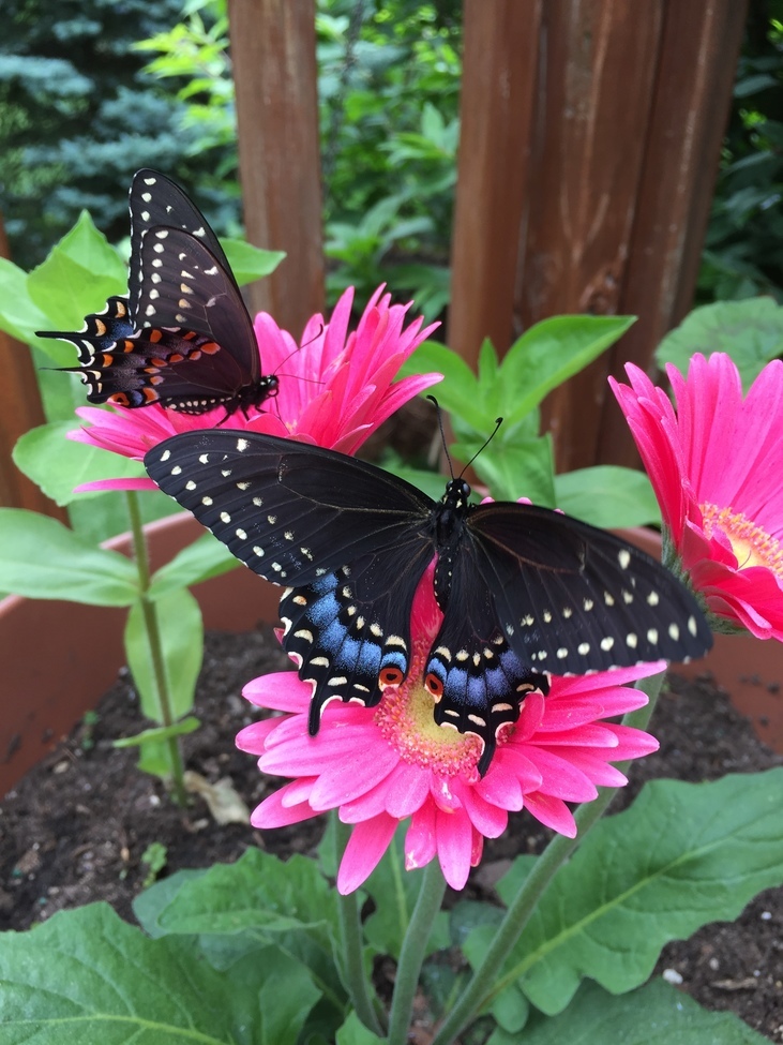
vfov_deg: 61.7
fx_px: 875
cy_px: 522
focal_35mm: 29
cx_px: 392
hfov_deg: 48.2
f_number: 2.2
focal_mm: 4.15
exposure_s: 1/159
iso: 32
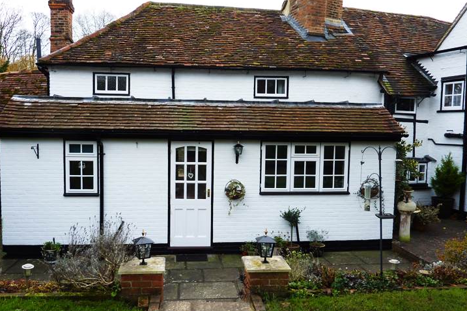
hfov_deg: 63.6
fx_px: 376
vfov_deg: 45.0
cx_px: 216
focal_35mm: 29
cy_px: 161
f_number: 3.3
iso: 80
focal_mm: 4.1
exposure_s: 1/100
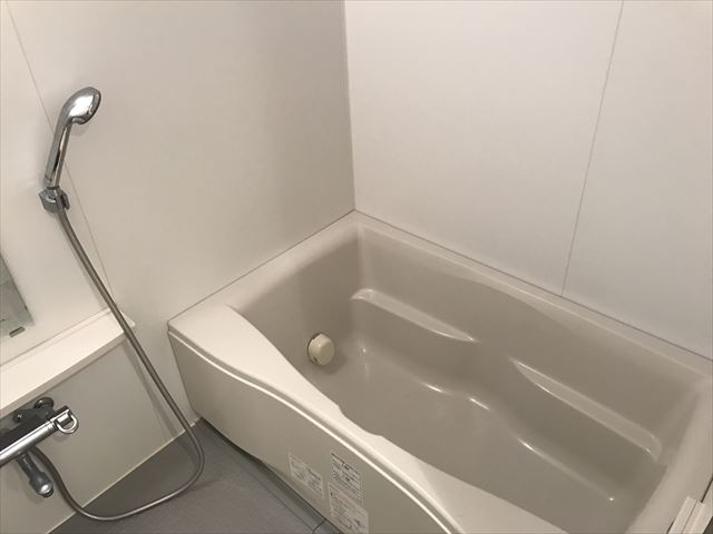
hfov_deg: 63.4
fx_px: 577
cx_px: 356
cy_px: 267
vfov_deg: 49.7
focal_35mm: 28
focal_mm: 3.99
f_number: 1.8
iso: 40
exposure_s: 1/25
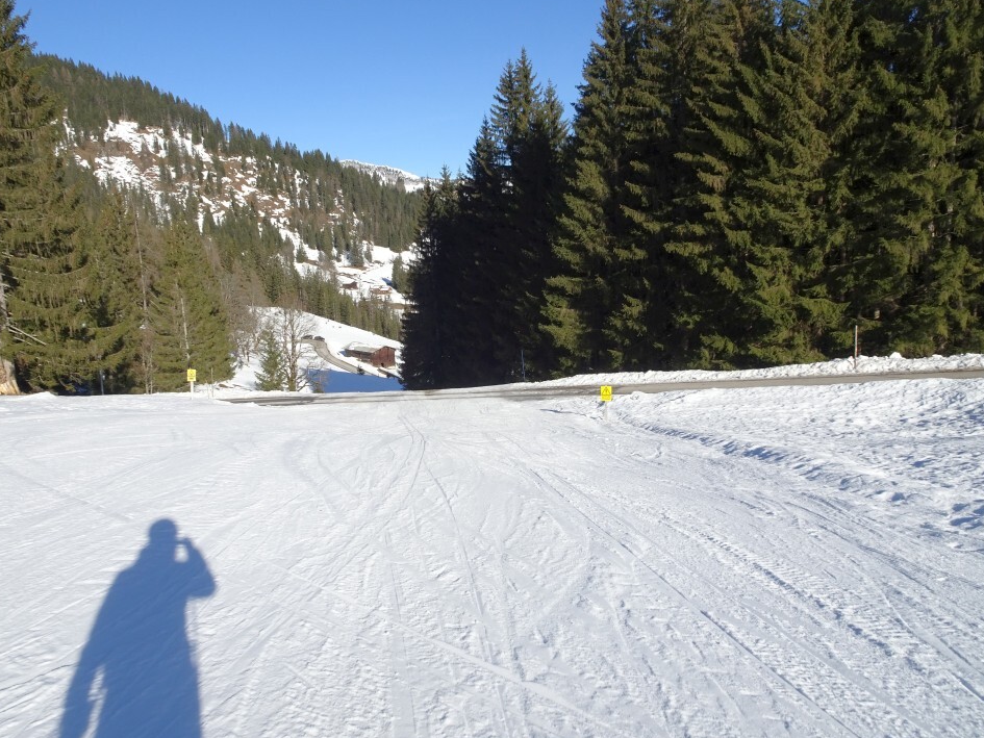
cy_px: 376
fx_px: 739
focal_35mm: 26
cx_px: 458
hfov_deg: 67.2
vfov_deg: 53.1
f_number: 3.5
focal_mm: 4.1
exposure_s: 1/800
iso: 80
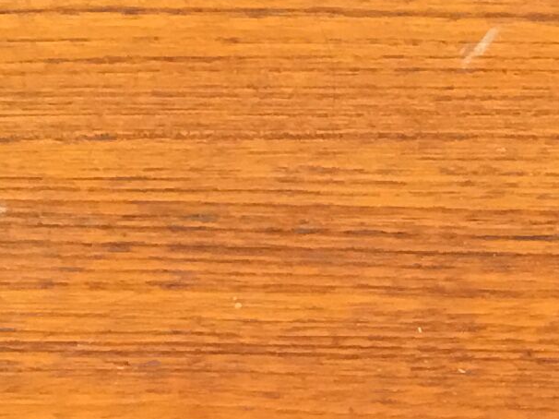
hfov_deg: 11.7
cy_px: 492
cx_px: 545
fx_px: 2696
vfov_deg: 8.8
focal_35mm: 167
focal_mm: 3.3
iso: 32
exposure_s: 1/33
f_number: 2.4
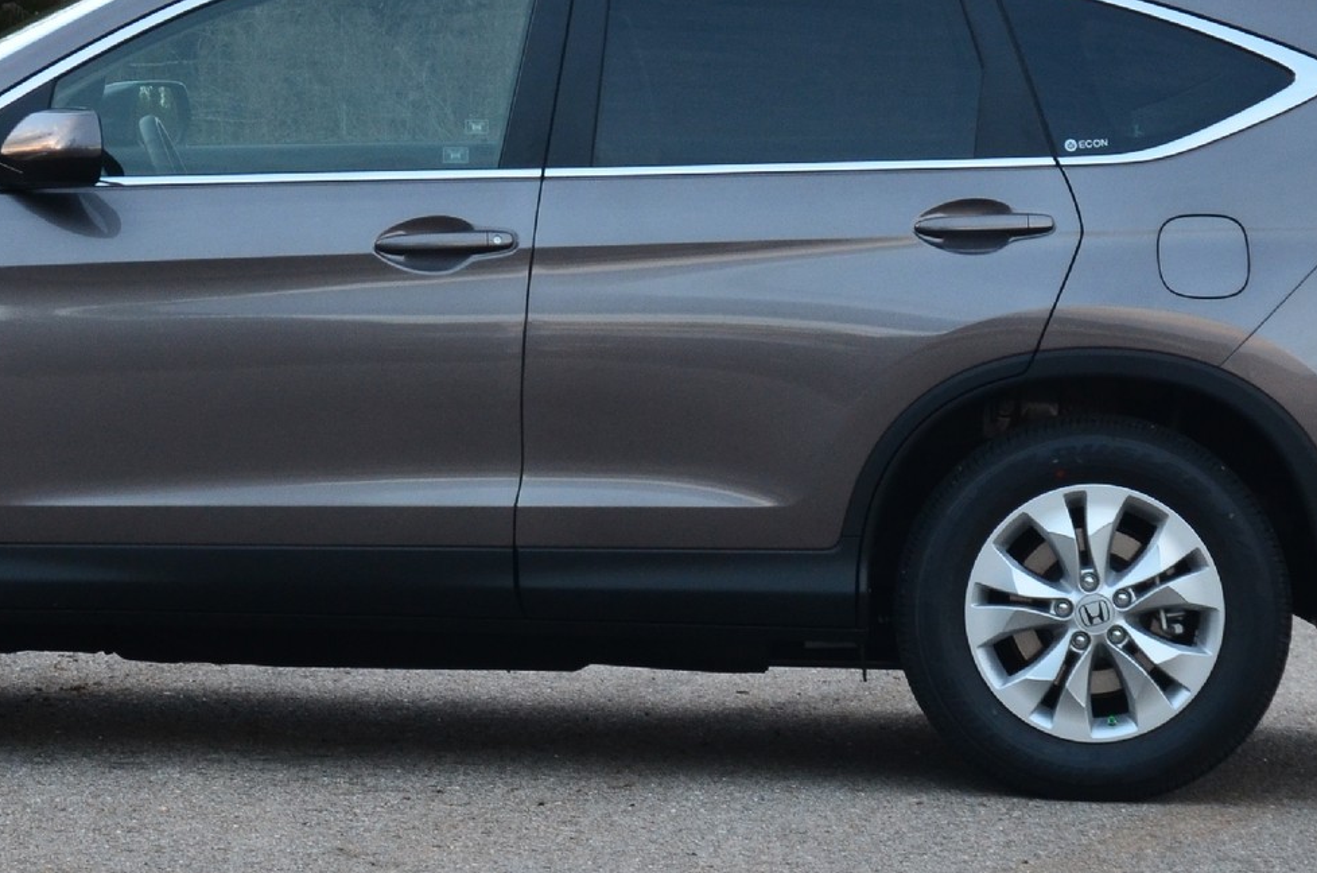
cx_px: 470
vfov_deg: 5.5
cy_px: 135
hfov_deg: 8.3
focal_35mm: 249
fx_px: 9102
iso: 560
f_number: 9
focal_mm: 65
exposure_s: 1/30
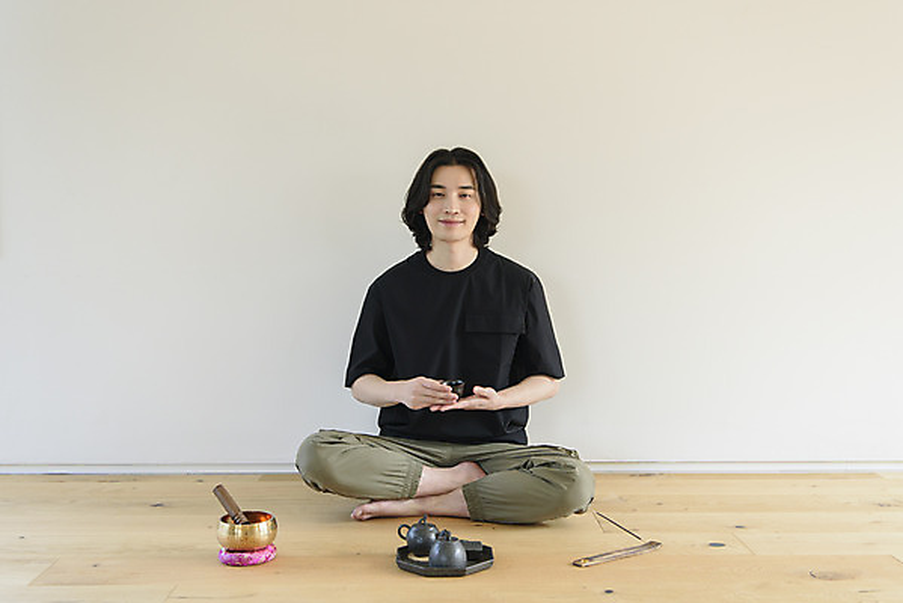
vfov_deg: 33.4
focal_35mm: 40
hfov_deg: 48.4
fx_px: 1004
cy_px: 302
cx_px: 452
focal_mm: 40
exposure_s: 1/200
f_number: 3.5
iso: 800
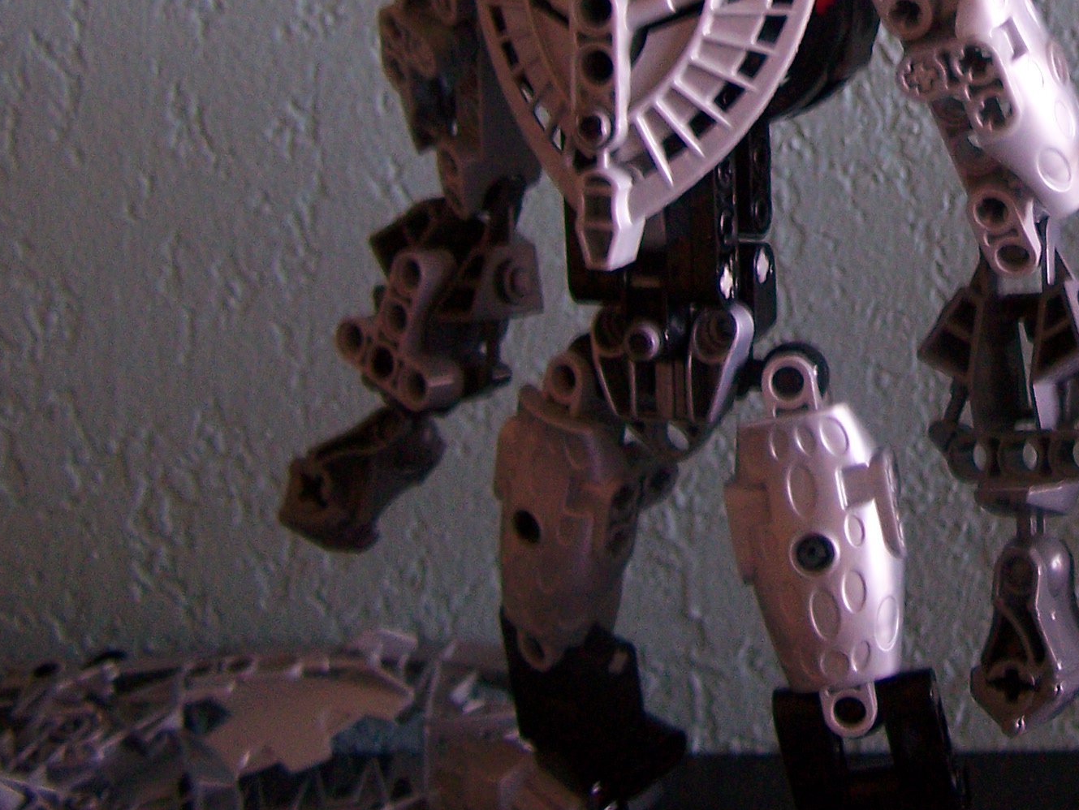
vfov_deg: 17.8
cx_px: 1059
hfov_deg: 23.2
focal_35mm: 81
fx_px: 2526
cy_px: 6
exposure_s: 1/8
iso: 160
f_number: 2.8
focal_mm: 6.3
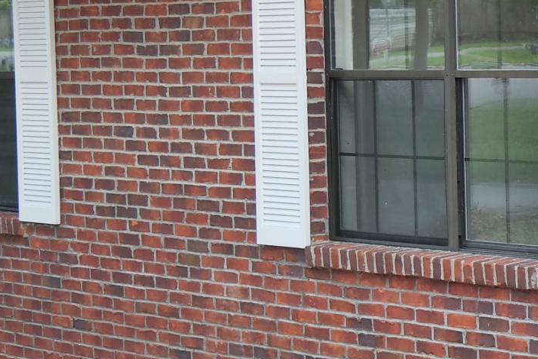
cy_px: 176
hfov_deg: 15.4
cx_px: 954
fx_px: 1719
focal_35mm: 115
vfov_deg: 11.9
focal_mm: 18
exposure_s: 1/100
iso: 100
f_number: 4.5
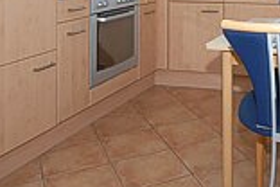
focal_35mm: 52
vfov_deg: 23.5
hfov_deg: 35.7
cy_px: -43
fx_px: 404
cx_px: 257
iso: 400
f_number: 16
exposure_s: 1/80
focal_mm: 12
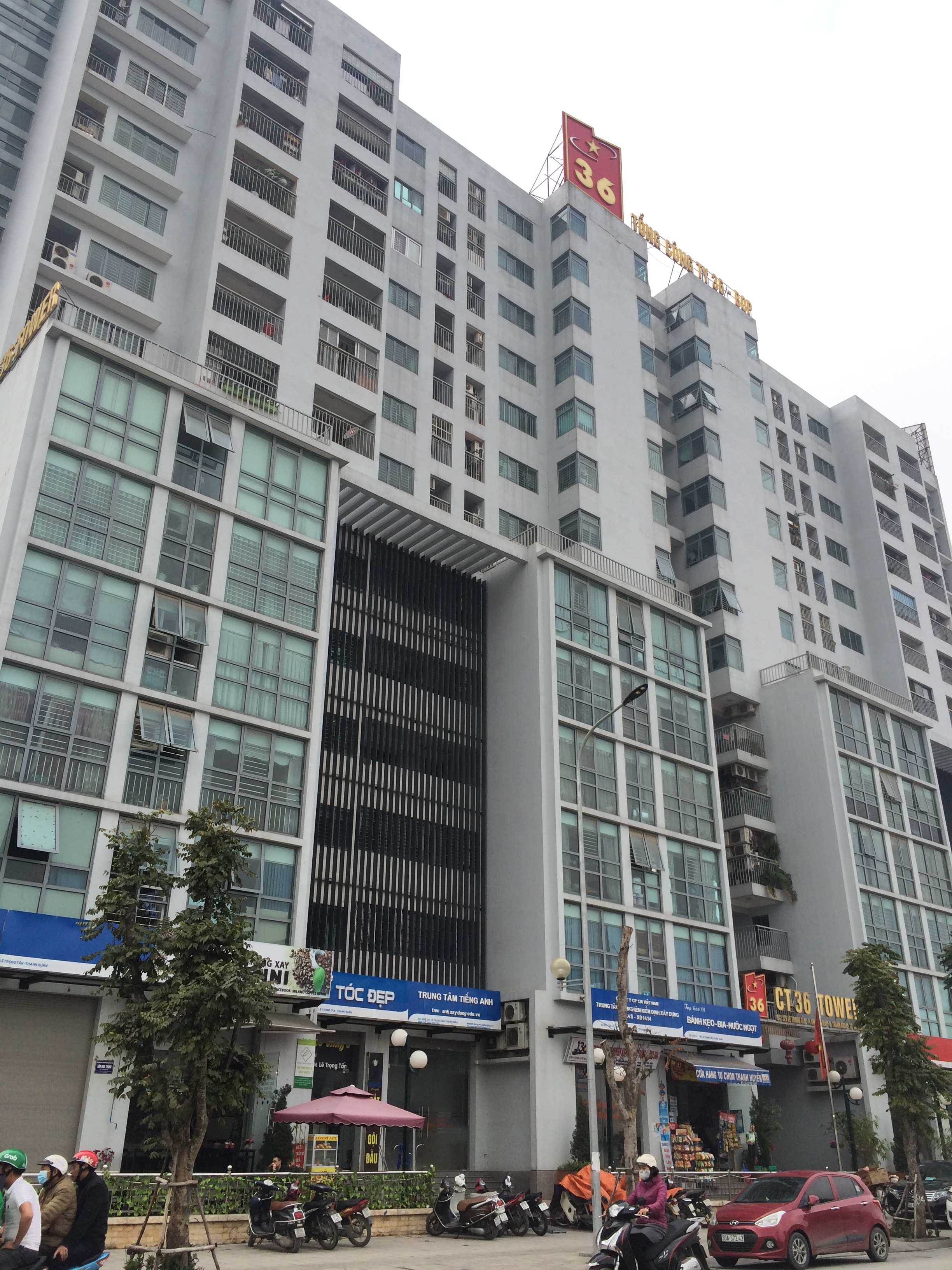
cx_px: 476
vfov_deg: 60.0
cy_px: 635
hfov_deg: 46.8
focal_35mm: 30
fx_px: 1100
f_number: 2.2
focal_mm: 4.12
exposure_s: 1/1466
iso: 32
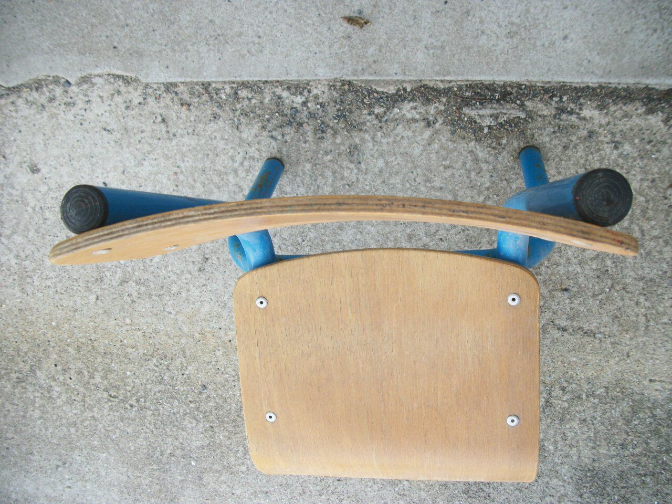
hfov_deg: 56.8
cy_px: 252
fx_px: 621
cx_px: 336
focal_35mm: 32
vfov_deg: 44.2
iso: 80
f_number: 2.9
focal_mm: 5.7
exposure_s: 1/200
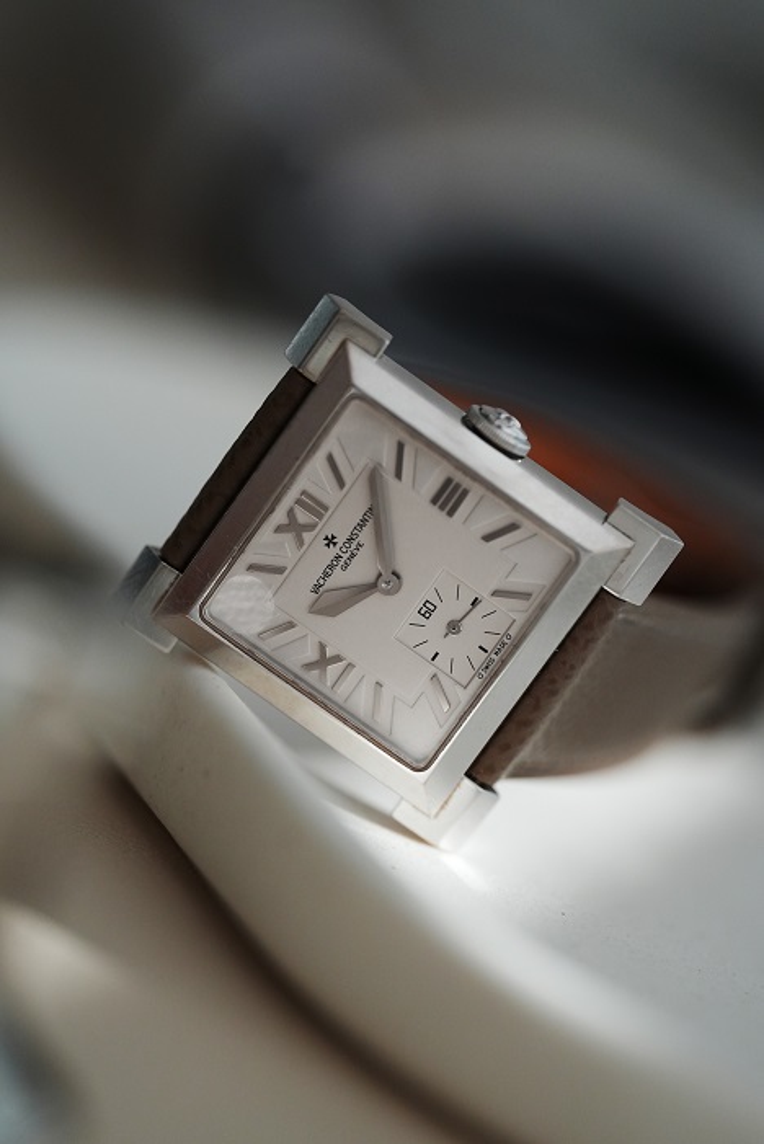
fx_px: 3339
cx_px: 382
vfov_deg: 19.4
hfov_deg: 13.1
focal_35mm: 105
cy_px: 572
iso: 2500
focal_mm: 105
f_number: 2.8
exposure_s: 1/320
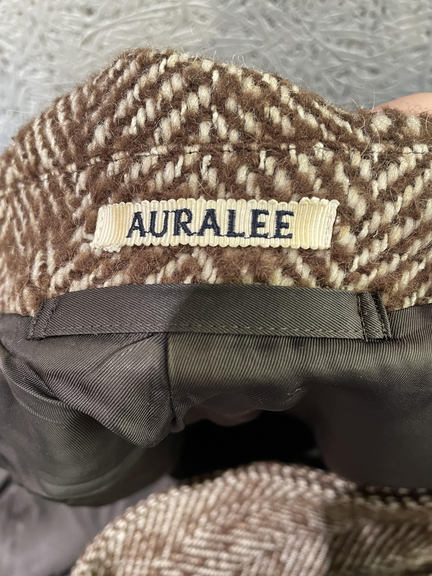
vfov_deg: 67.3
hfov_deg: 53.1
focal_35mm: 26
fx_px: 433
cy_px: 288
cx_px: 216
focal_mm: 4.2
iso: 200
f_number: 1.6
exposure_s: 1/50
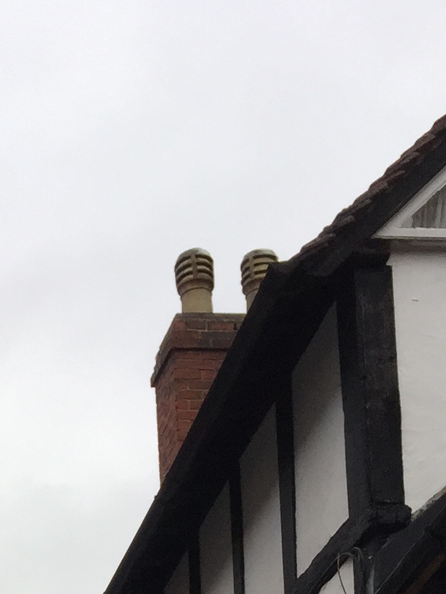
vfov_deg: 16.8
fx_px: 1735
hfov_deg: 14.0
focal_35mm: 101
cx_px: -164
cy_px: 997
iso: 32
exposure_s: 1/488
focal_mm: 4.15
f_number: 2.2
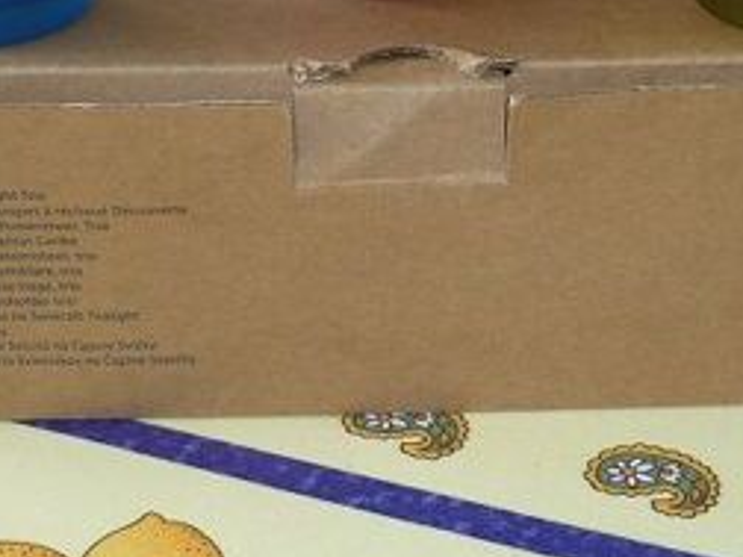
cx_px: 366
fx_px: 1717
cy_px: 56
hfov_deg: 24.4
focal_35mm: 80
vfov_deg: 18.1
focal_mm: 7.5
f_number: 3.3
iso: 160
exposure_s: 1/30
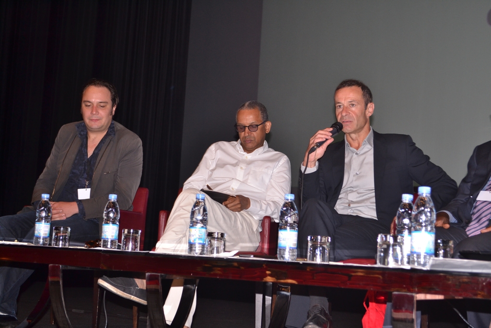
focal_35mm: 60
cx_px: 246
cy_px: 164
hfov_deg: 33.4
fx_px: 818
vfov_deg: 22.6
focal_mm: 40
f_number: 5.6
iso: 400
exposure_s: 1/60
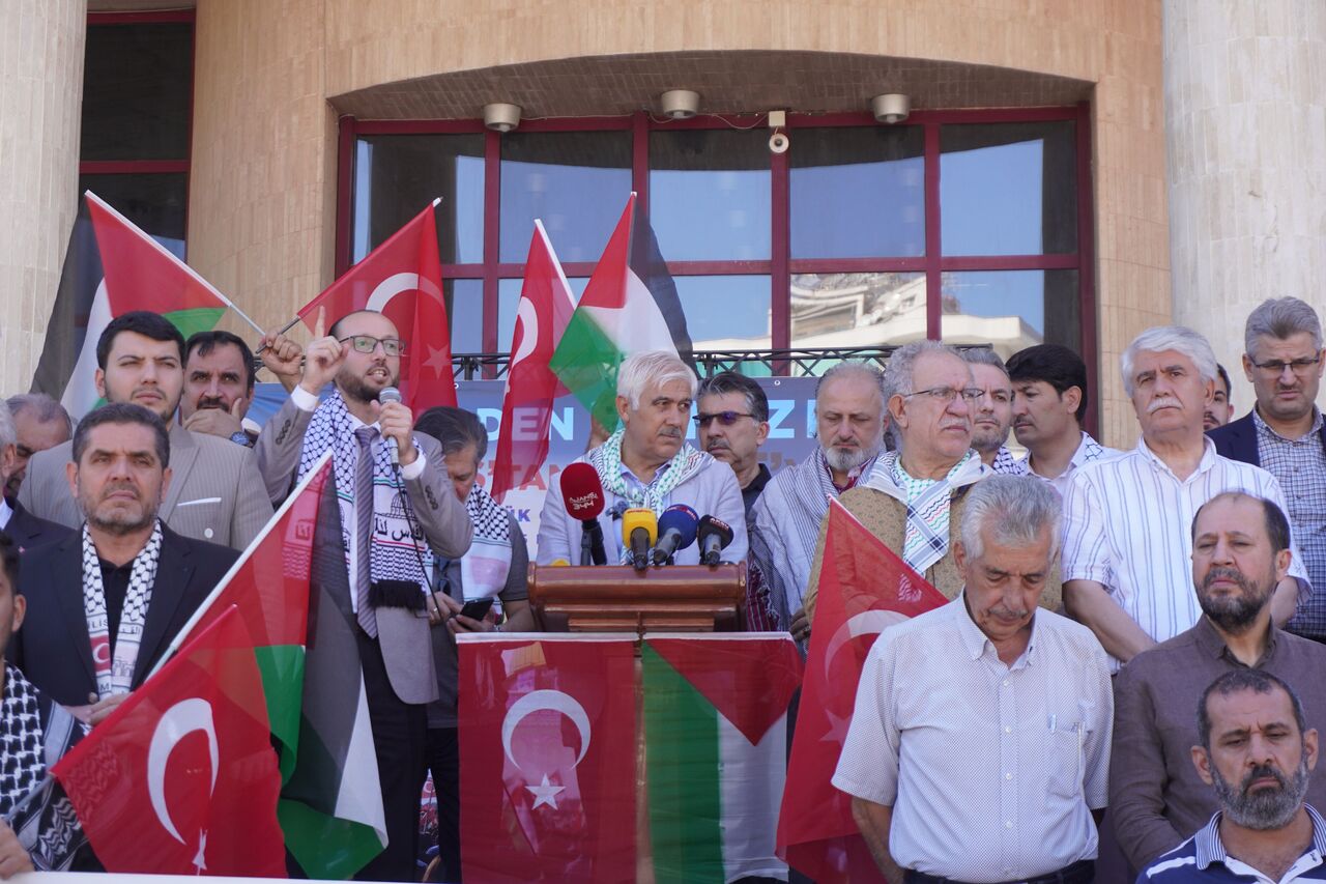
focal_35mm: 75
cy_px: 442
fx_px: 2762
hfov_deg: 27.0
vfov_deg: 18.2
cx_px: 663
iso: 200
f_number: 5.6
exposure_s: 1/160
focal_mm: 50
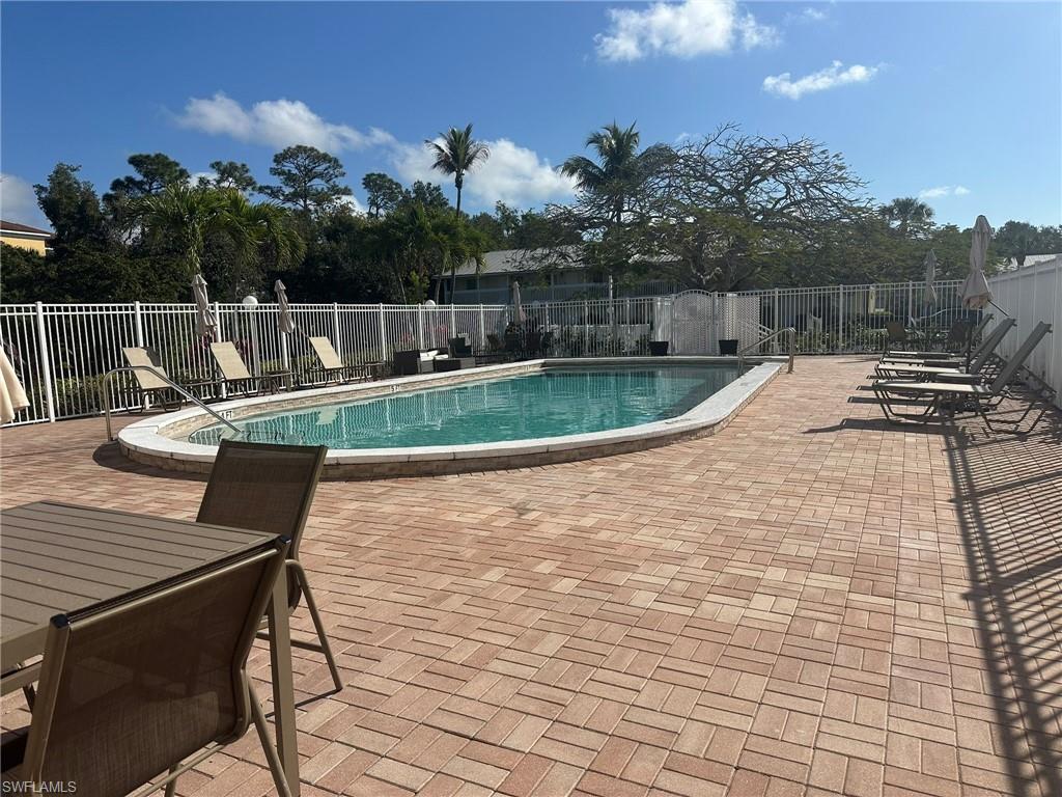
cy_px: 398
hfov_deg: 71.6
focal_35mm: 24
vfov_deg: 56.8
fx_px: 736
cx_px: 531
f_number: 1.78
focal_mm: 6.86
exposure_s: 1/8929
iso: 80
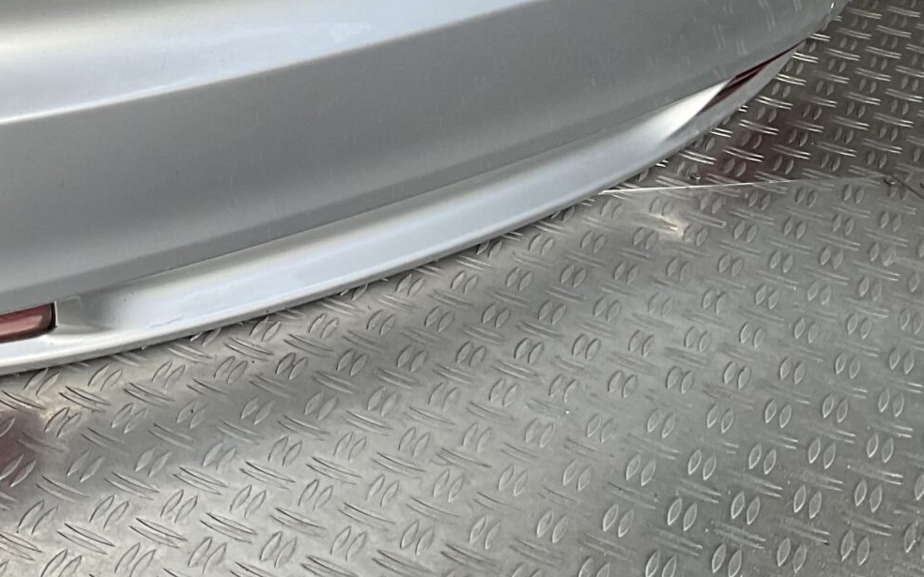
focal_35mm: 80
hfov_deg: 24.1
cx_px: -109
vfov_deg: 15.8
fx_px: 2015
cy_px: -82
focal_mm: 3
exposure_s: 1/120
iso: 25
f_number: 1.8
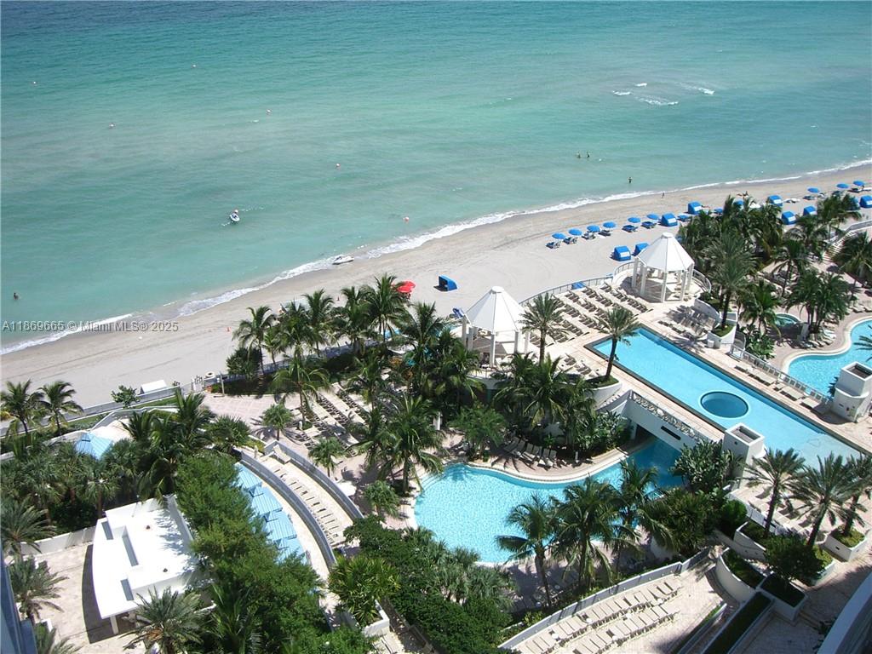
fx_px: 957
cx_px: 436
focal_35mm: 38
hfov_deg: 49.0
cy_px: 327
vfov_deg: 37.7
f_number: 4.3
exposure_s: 1/640
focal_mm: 6.2
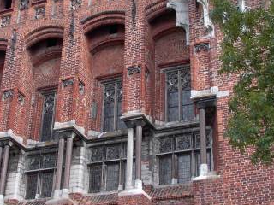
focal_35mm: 71
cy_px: 79
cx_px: 116
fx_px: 562
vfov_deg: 20.7
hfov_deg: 27.4
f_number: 4
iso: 70
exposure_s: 1/200
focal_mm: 5.7
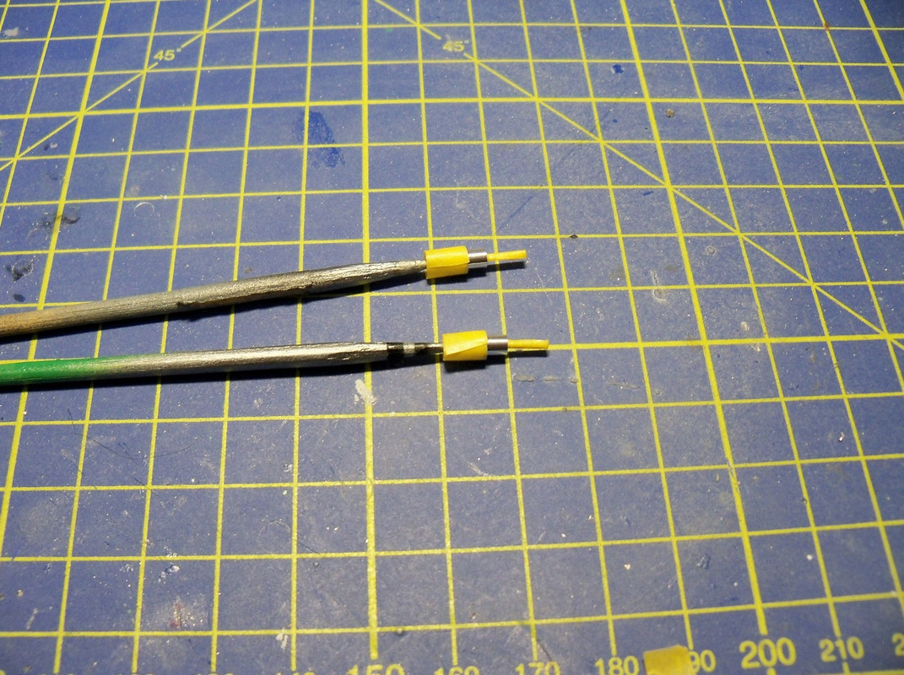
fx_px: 913
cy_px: 338
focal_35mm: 35
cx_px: 452
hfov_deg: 52.7
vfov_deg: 40.6
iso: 250
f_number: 3.5
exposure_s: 1/40
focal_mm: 6.2
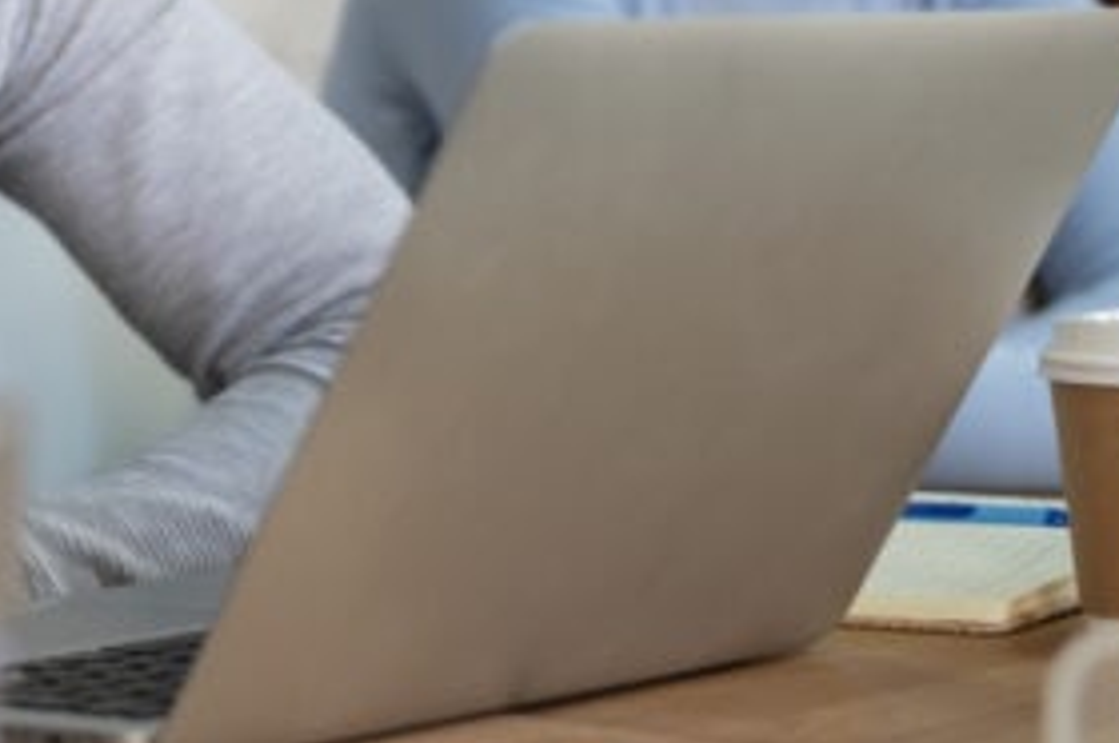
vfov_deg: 9.9
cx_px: -228
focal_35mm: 137
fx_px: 4253
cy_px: -86
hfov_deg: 14.5
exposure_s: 1/250
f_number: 2.8
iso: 1000
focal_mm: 50
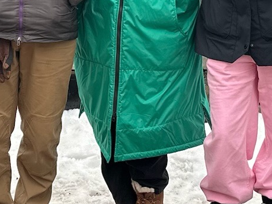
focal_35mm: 107
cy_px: -75
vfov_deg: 13.3
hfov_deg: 18.3
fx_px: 841
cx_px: 108
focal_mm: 6.86
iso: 80
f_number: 1.78
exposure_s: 1/293
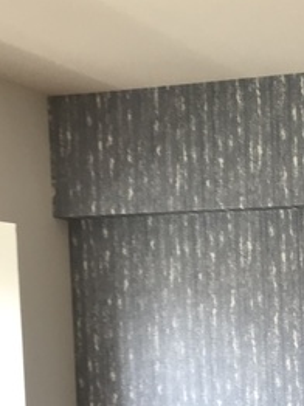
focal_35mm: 77
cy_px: 397
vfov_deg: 24.3
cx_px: 406
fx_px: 903
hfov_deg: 17.8
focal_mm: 3.99
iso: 25
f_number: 1.8
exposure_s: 1/60
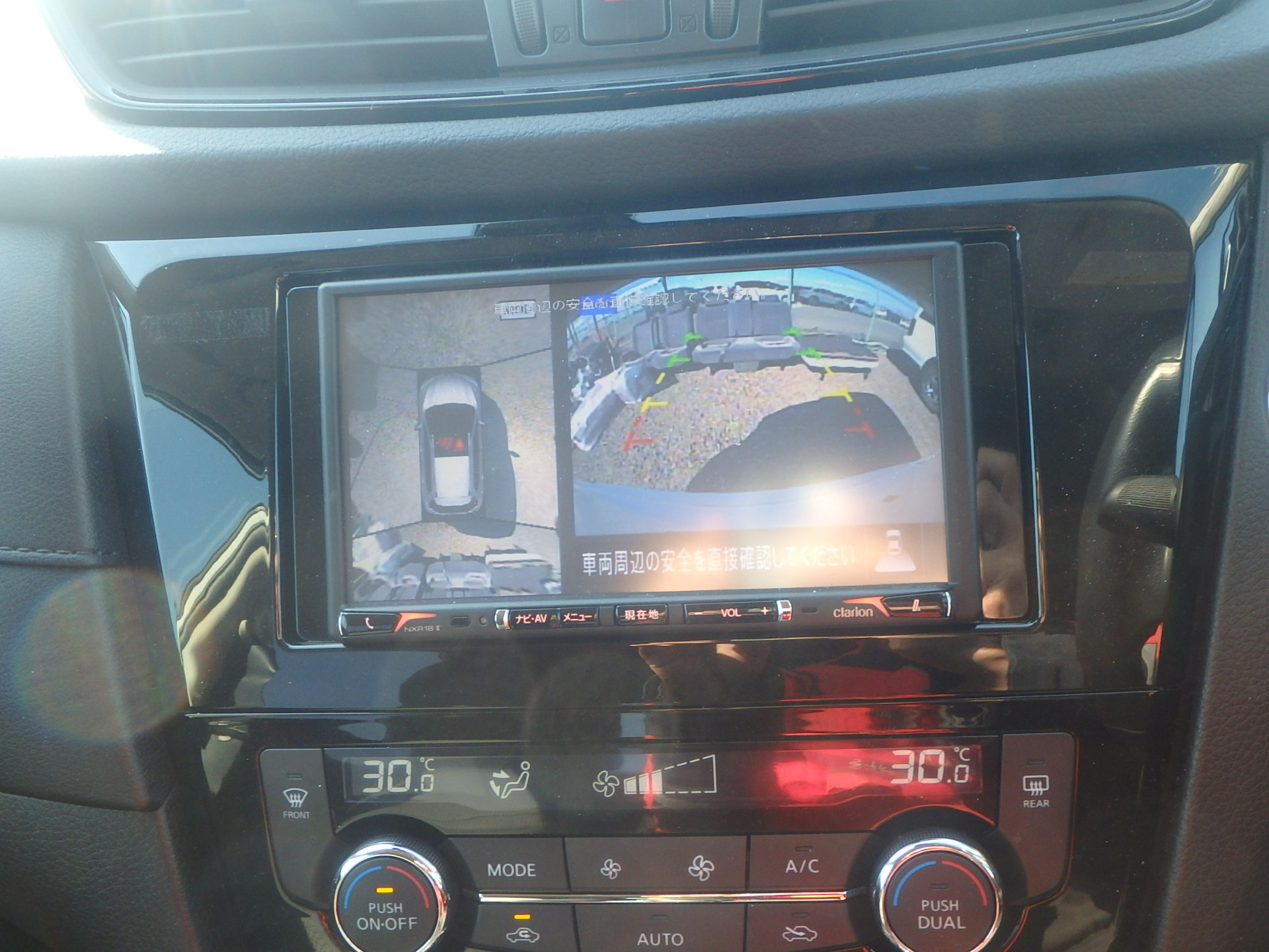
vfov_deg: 41.8
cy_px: 476
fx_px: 1246
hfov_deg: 54.0
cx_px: 634
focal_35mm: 34
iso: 200
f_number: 4.9
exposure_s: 1/40
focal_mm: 6
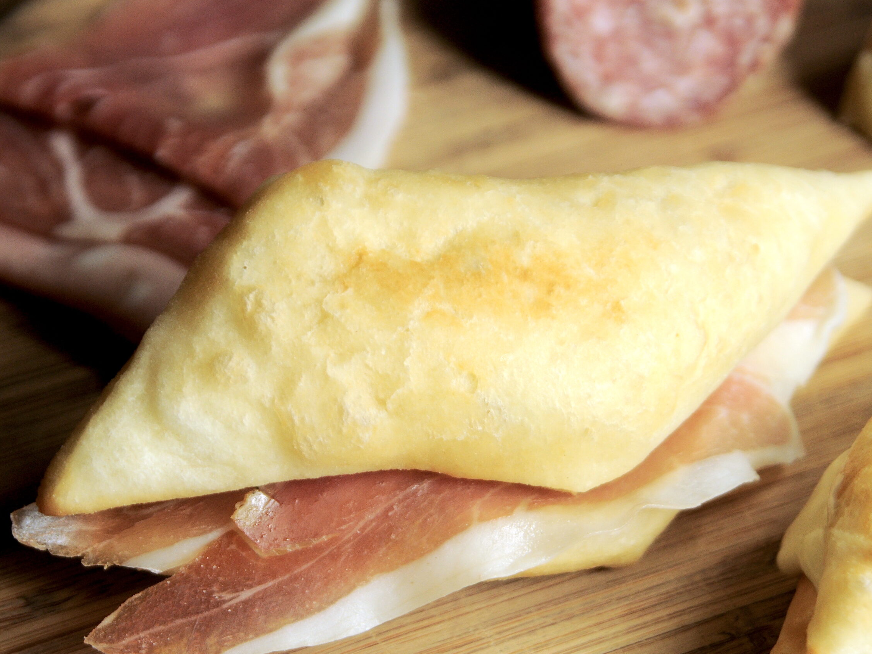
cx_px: 484
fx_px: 3224
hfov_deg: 15.4
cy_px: 328
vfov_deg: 11.6
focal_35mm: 128
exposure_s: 1/60
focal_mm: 78
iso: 640
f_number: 5
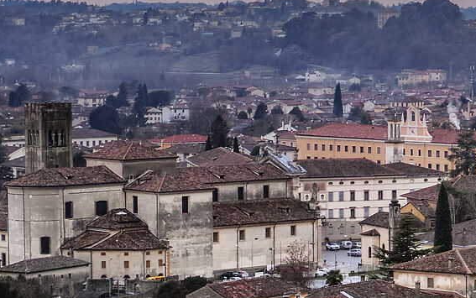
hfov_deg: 10.5
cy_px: 261
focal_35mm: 194
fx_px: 2518
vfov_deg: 6.8
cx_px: 656
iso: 100
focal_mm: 30
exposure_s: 1/125
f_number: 2.8
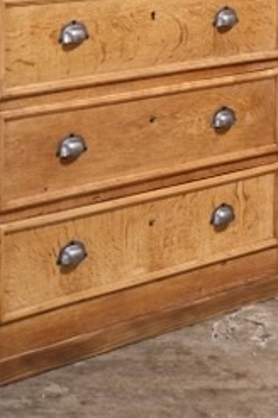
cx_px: 56
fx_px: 1498
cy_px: -71
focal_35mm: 129
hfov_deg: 10.6
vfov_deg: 15.4
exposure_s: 1/125
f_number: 4
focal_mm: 35
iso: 3200
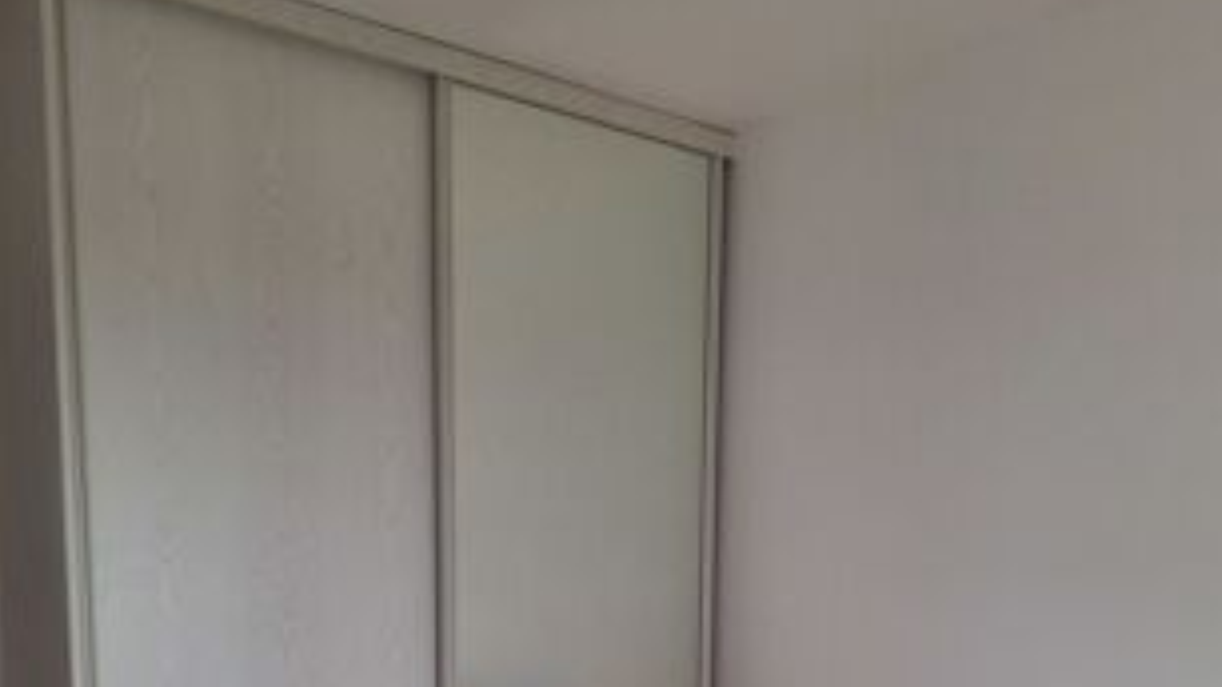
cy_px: 681
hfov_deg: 56.6
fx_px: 1134
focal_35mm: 35
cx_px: 603
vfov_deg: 31.3
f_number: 1.8
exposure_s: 1/183
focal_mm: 5.54
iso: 40
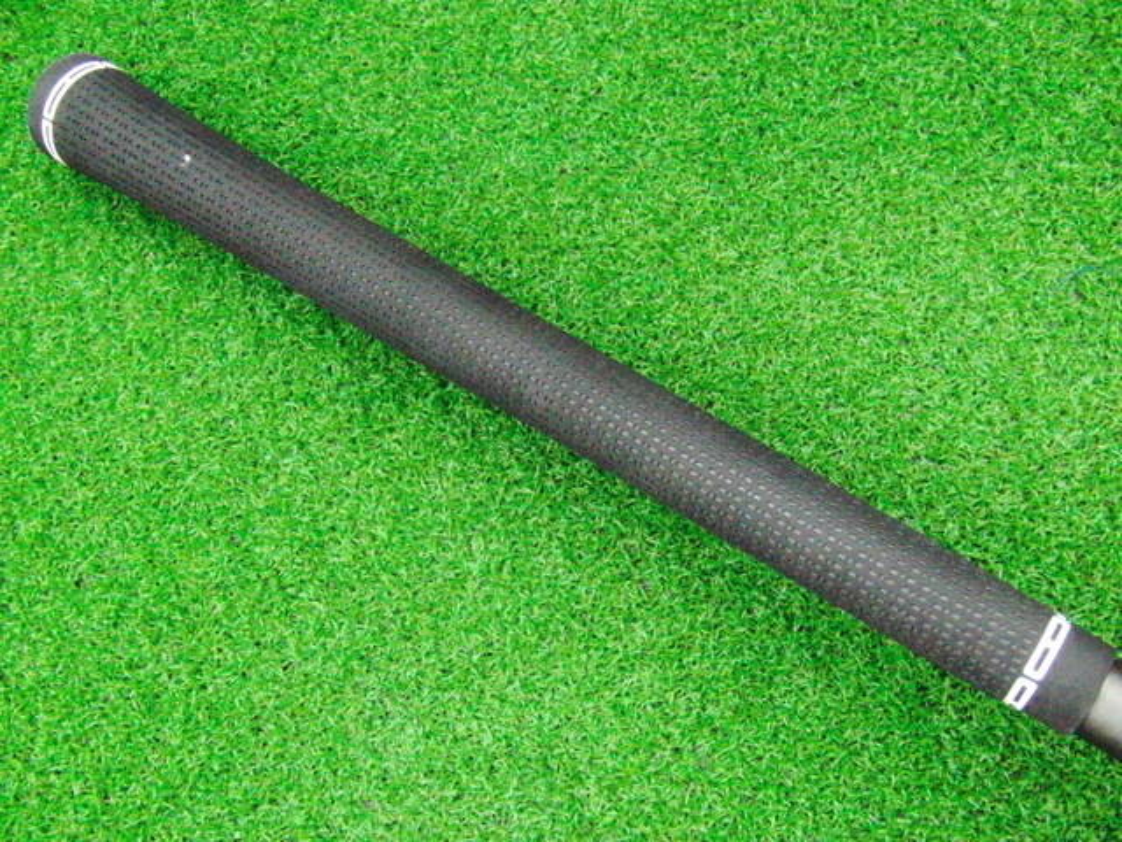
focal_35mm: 37
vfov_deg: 38.7
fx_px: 1199
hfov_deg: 50.1
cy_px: 421
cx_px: 561
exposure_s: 1/125
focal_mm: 6.42
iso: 3200
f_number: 3.6
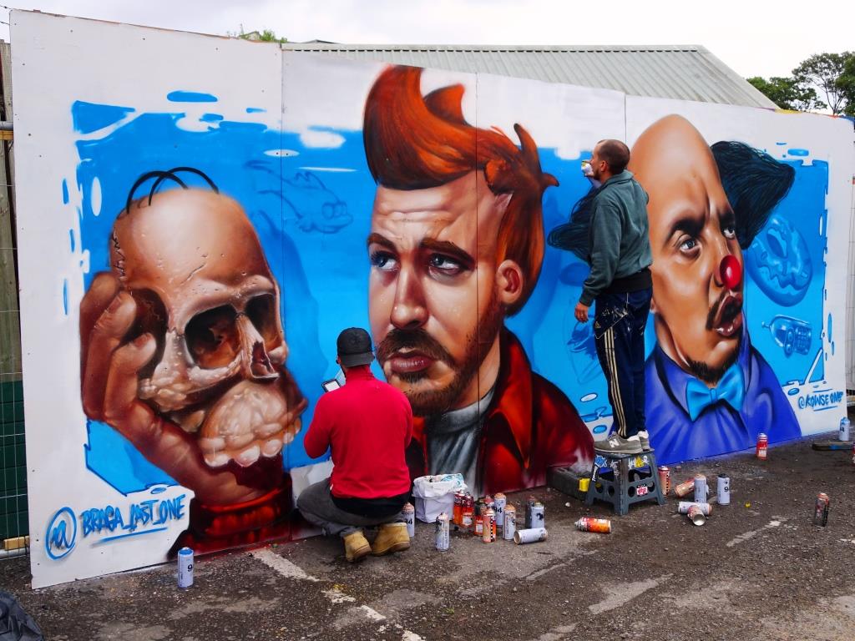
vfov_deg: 39.7
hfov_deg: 51.4
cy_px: 320
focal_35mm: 36
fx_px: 889
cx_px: 428
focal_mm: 6.17
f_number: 4
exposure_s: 1/250
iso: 80
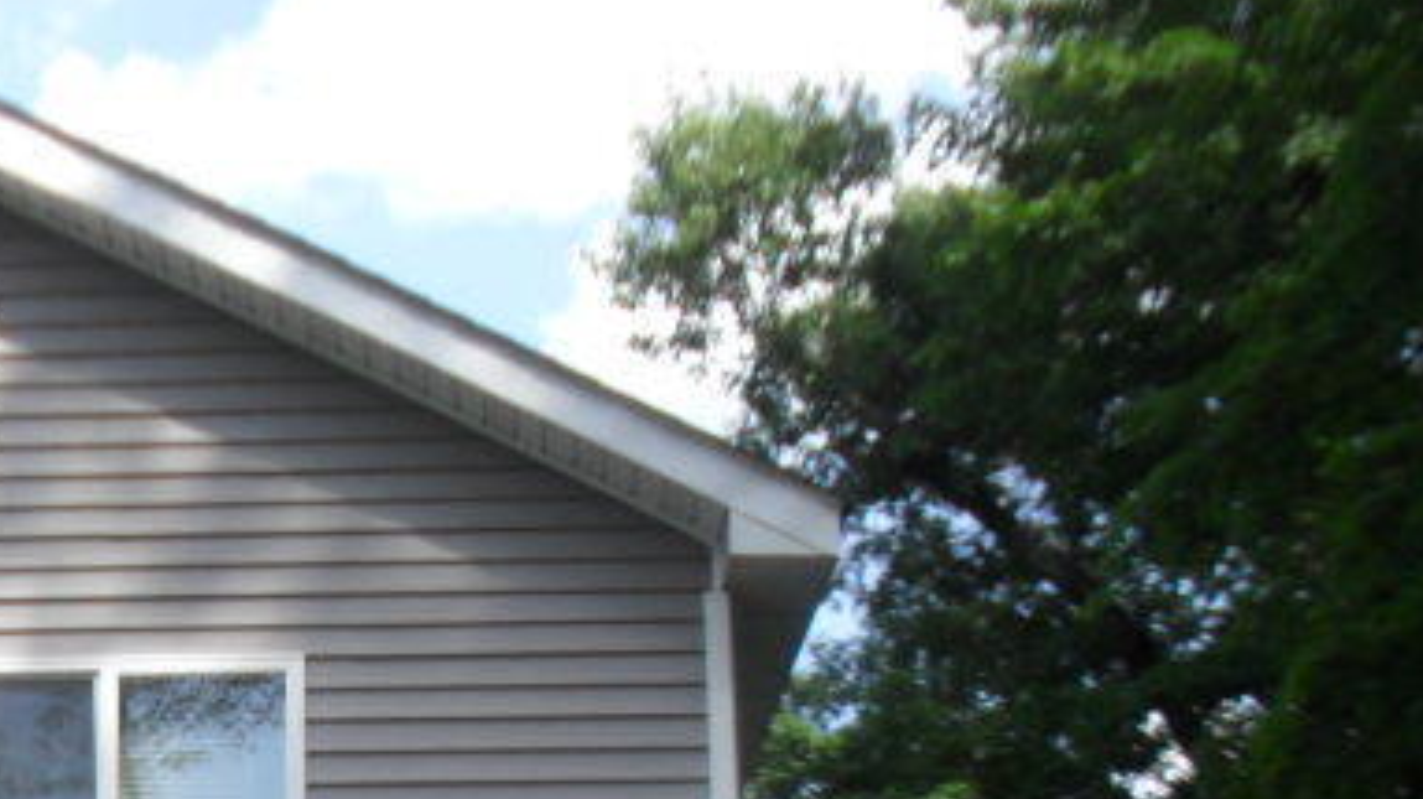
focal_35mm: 102
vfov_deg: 11.2
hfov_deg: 20.1
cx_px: -85
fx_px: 3847
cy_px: 1349
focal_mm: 6.3
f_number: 3.2
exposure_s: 1/350
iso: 100
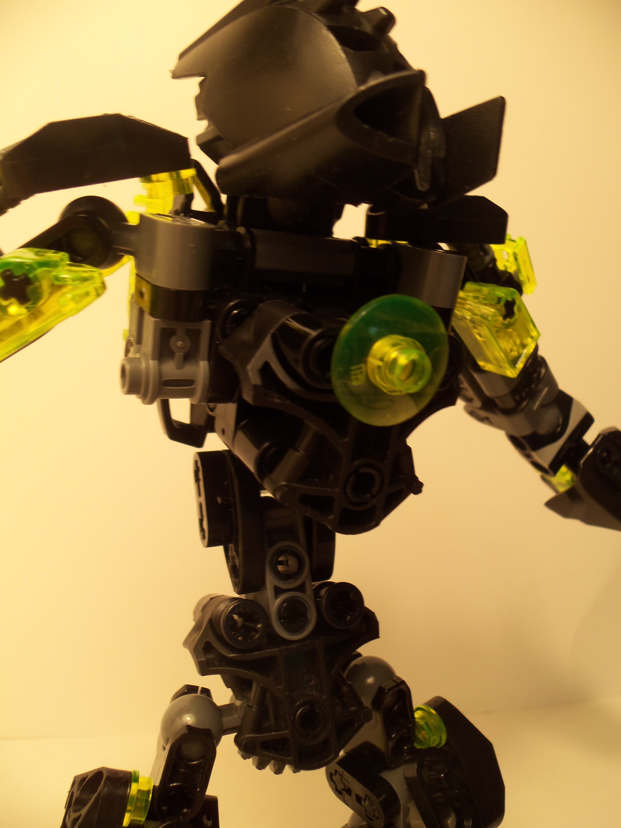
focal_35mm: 29
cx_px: 310
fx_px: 694
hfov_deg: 48.2
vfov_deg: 61.7
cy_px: 414
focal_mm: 5.2
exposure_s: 1/30
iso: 80
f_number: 3.4
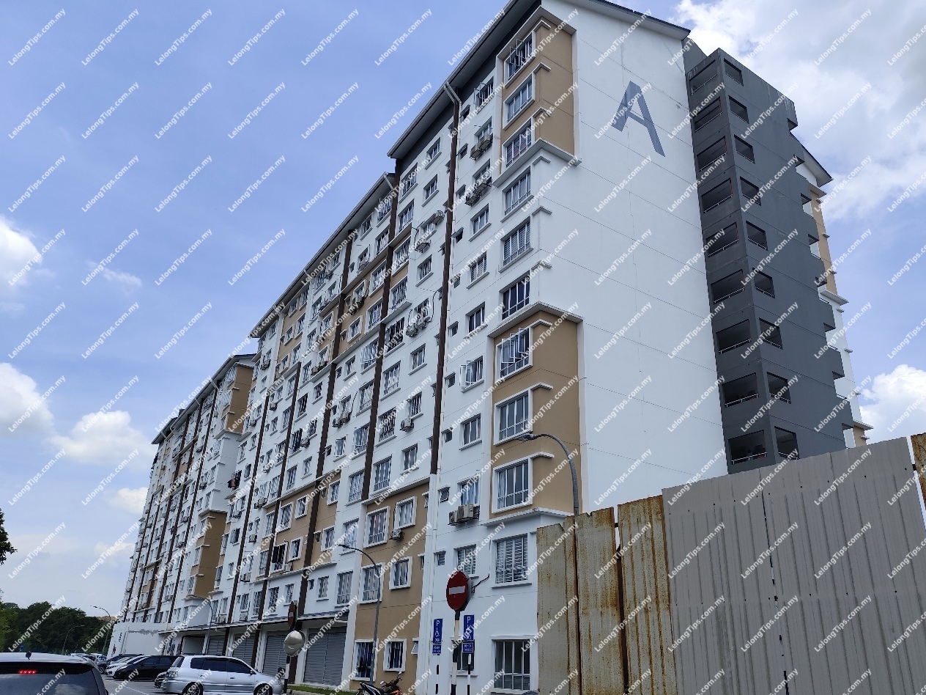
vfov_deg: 58.9
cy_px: 348
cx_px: 463
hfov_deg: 73.9
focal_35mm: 23
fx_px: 615
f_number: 1.65
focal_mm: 6.14
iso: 50
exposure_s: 1/997
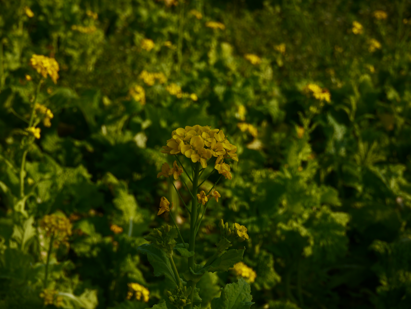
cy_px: 154
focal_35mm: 84
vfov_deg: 17.6
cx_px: 206
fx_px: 998
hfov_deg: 23.3
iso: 160
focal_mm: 42
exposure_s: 1/320
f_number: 9
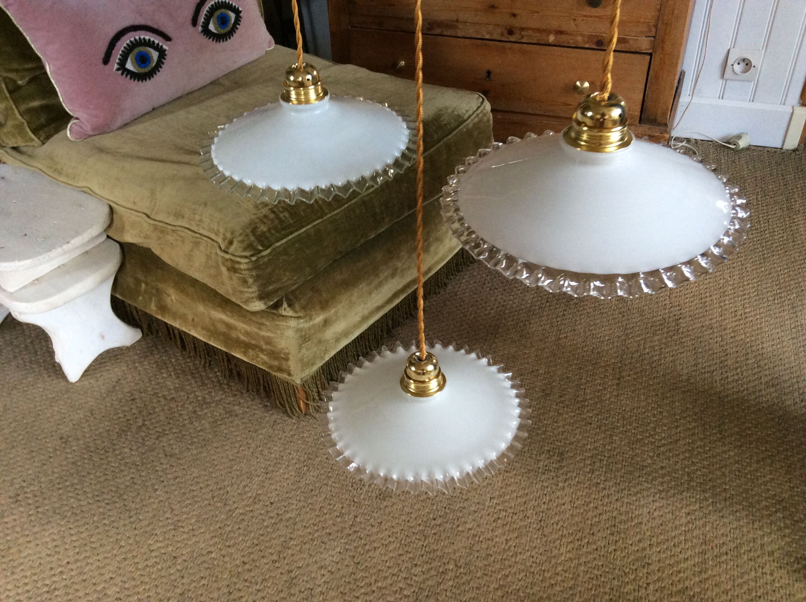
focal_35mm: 32
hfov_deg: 56.9
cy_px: 301
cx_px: 403
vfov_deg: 44.1
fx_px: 744
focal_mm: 3.3
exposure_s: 1/25
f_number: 2.4
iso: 100
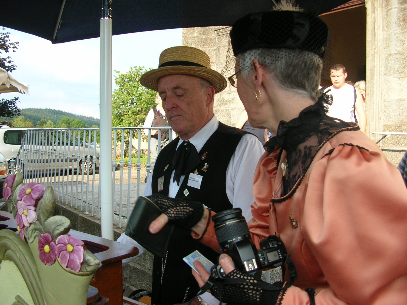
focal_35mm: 35
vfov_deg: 40.7
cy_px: 152
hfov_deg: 52.6
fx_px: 412
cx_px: 204
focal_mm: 5.8
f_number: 2.8
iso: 50
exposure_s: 1/283
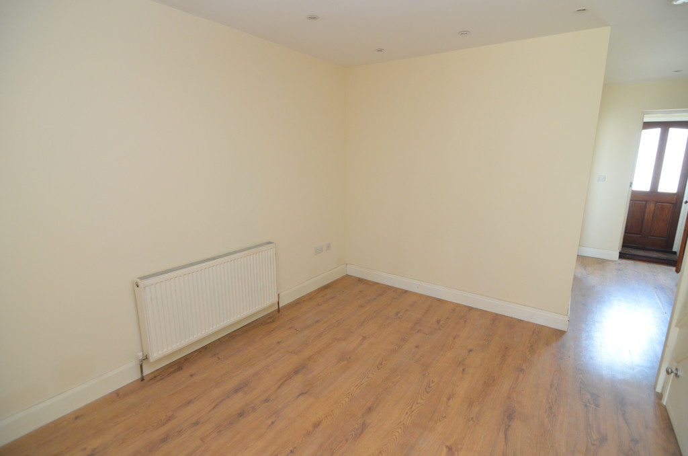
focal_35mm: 16
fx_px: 315
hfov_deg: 95.1
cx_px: 344
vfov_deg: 71.8
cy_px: 228
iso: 800
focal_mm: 11
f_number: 4
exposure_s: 1/50
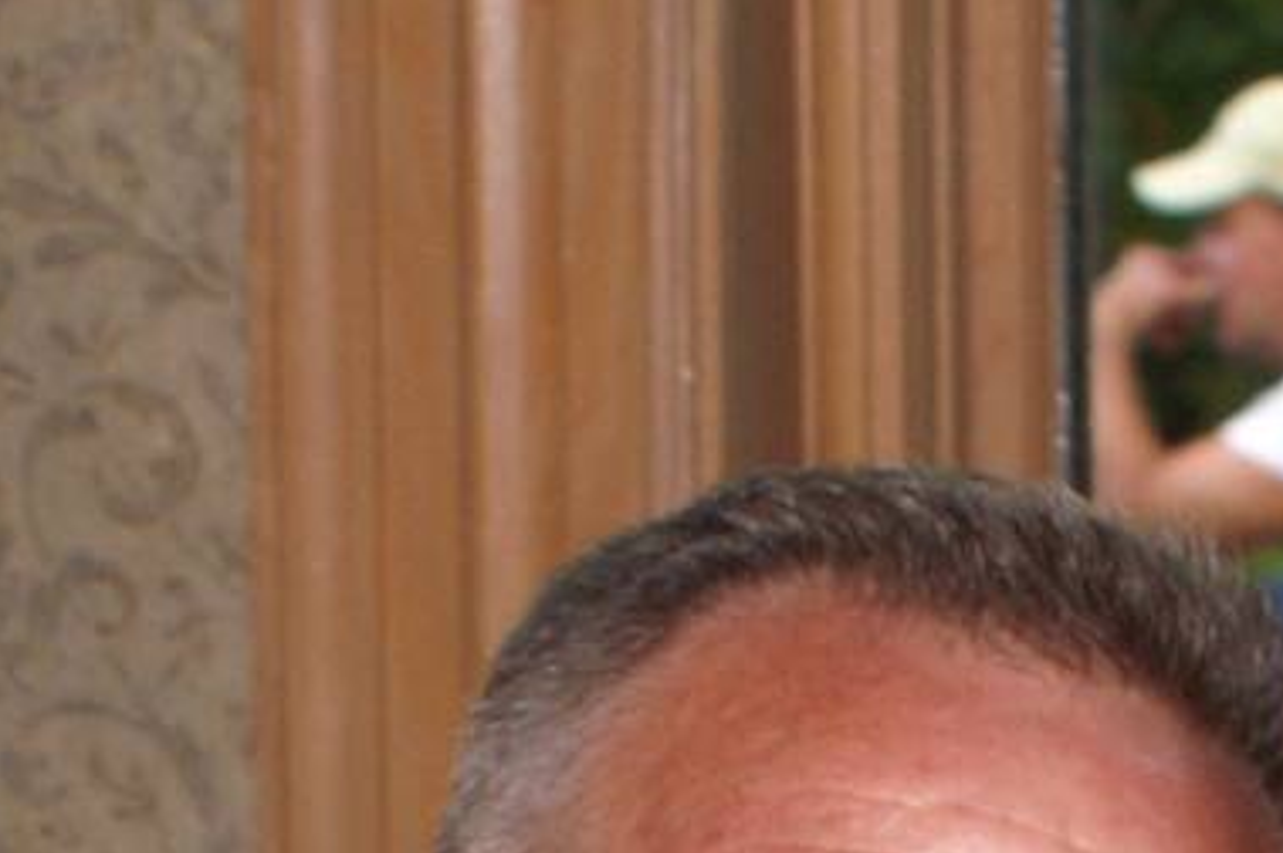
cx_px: 887
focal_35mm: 297
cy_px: 1994
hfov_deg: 6.9
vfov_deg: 4.5
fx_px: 10575
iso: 400
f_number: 5
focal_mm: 30
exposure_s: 1/60
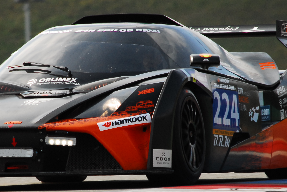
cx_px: 96
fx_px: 7016
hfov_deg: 2.3
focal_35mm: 879
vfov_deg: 1.6
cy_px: 127
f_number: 6.3
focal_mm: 300
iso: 400
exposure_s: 1/800
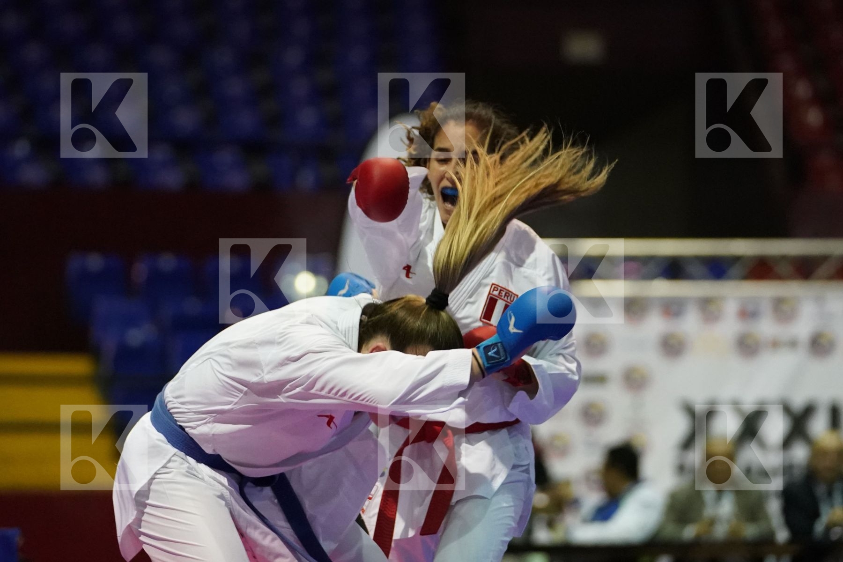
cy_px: 281
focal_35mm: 216
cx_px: 422
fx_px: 5058
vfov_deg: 6.4
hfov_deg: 9.5
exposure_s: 1/800
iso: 6400
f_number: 2.8
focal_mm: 144
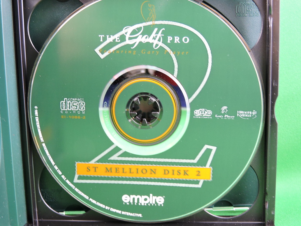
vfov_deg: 24.4
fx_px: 522
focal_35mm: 60
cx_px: 150
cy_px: 113
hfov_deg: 32.2
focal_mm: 10.7
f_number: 4.2
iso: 400
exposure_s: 1/13
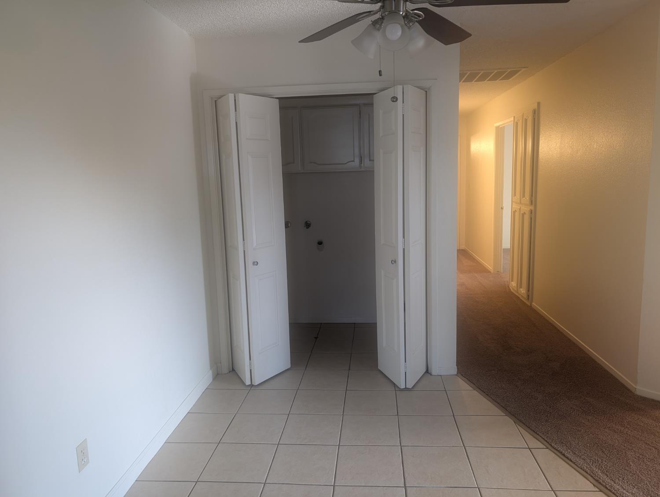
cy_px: 248
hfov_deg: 71.5
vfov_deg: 56.9
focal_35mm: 24
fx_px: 458
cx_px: 330
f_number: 1.68
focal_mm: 6.9
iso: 65
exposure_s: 1/24
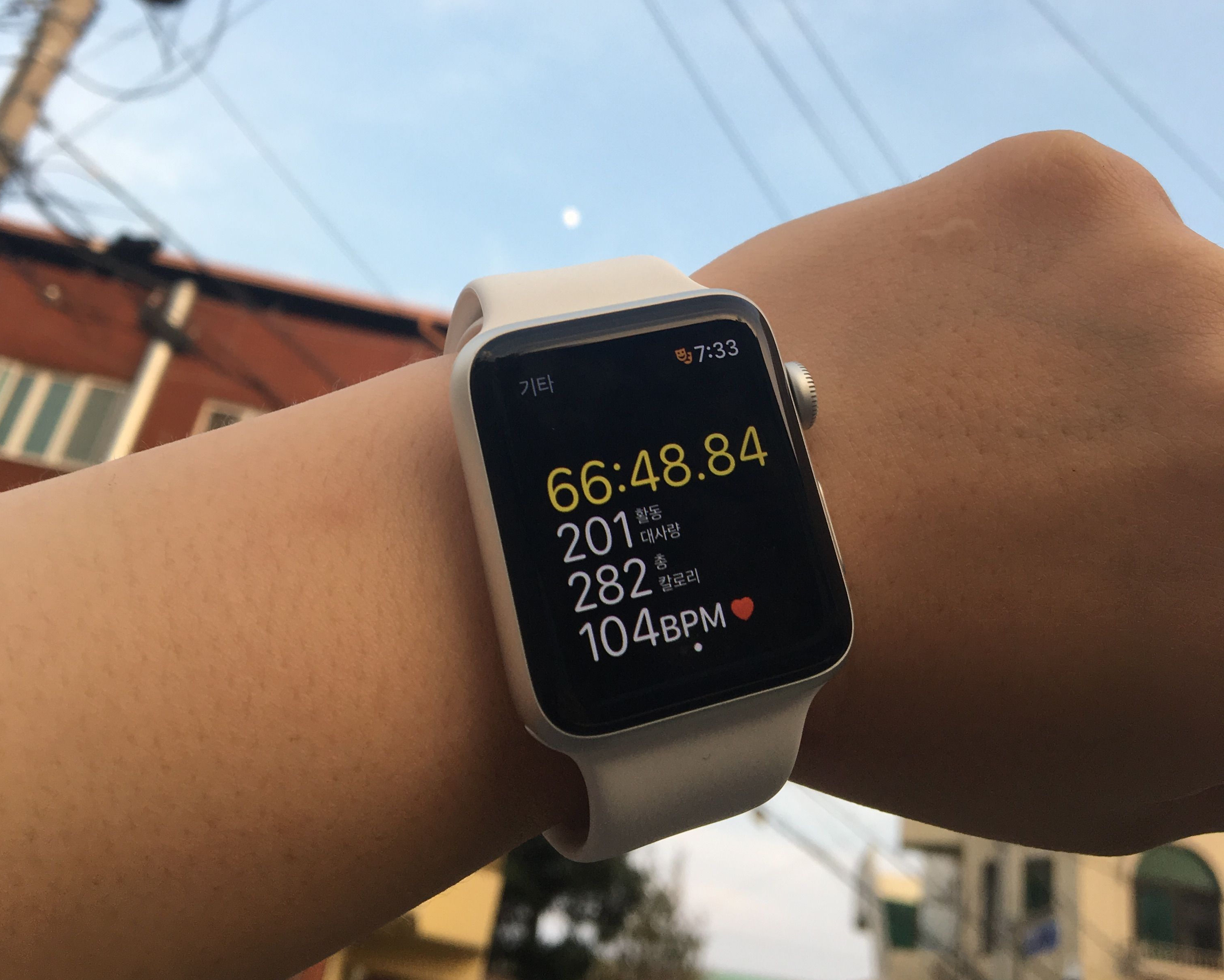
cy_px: 221
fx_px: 1377
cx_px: 609
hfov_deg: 47.9
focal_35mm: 38
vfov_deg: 38.0
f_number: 2.2
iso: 32
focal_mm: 4.15
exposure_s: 1/120
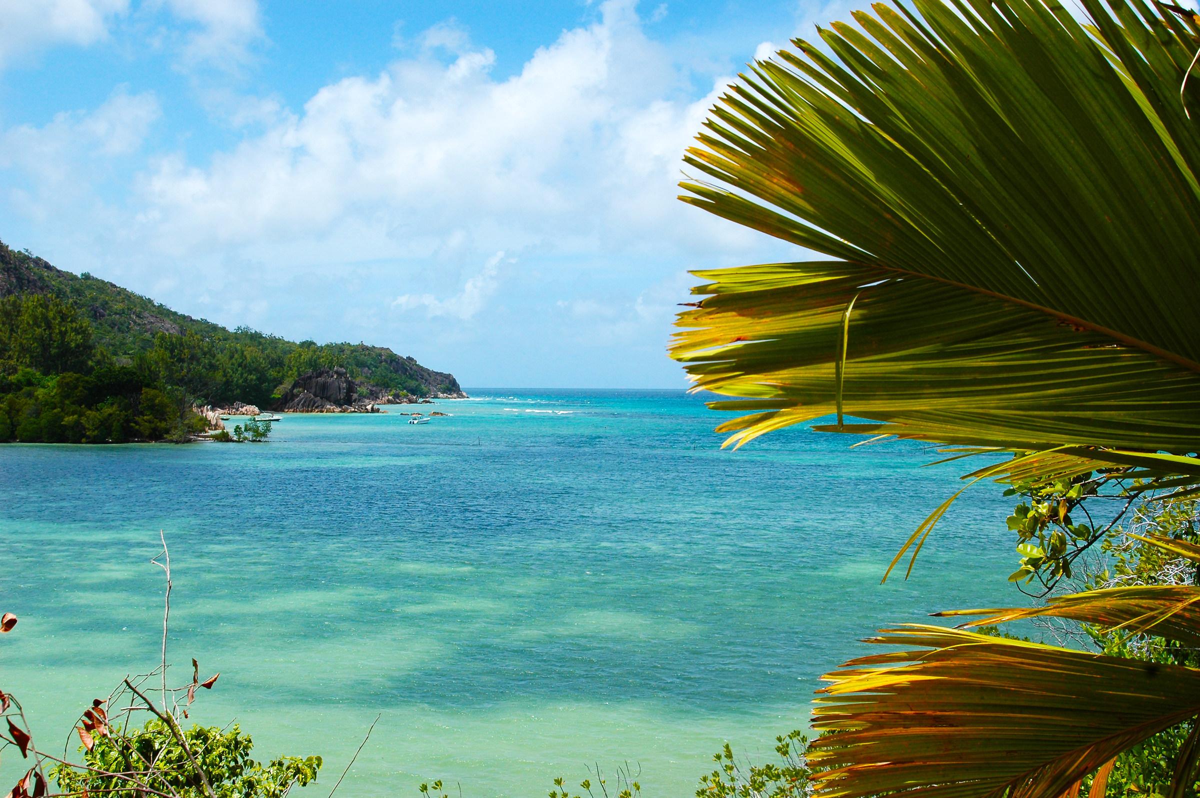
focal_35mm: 42
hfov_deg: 46.4
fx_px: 1399
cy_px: 399
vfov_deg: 31.8
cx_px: 600
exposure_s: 1/400
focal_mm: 28
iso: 200
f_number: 10
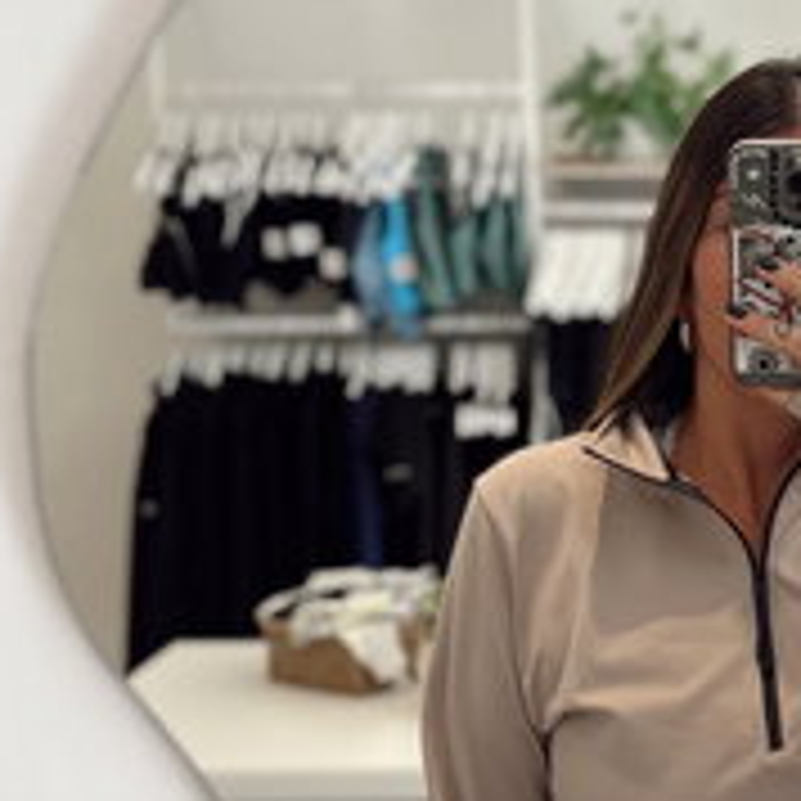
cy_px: 479
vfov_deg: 25.0
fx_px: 1806
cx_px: 850
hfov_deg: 23.6
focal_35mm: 69
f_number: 1.5
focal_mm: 5.7
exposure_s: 1/177
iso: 40
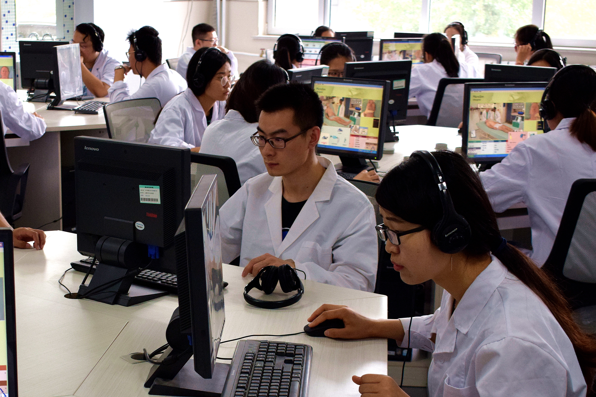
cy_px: 294
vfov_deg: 19.9
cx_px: 169
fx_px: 1122
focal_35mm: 68
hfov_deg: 29.4
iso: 800
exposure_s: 1/125
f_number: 5.6
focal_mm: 29
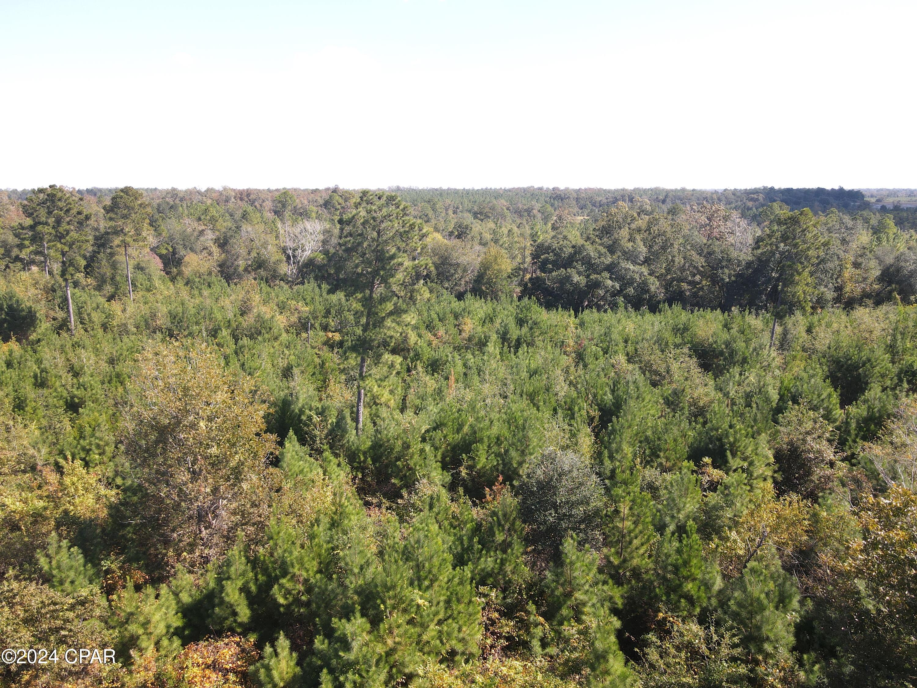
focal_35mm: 24
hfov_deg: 71.6
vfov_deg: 56.8
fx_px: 636
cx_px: 458
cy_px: 344
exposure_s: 1/240
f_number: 2.8
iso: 100
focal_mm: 4.5
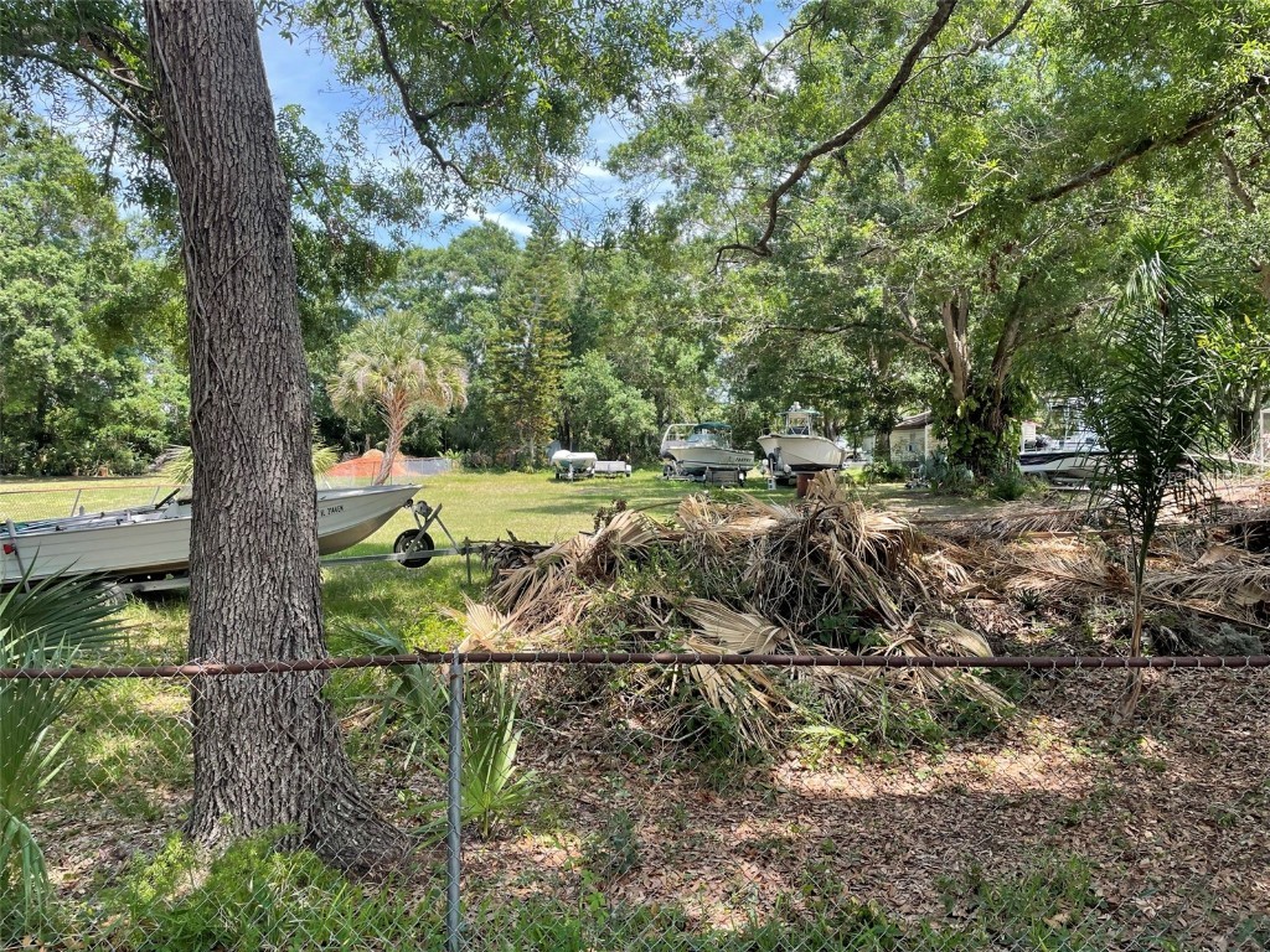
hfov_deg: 67.3
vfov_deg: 53.1
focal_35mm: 26
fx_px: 954
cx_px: 635
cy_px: 476
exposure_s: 1/498
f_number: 1.6
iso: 32
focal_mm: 4.2
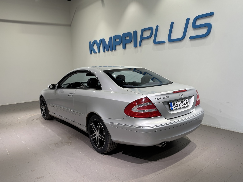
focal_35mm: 27
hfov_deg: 65.3
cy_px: 92
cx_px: 119
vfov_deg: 51.3
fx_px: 190
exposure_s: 1/100
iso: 50
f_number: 1.6
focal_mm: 5.96
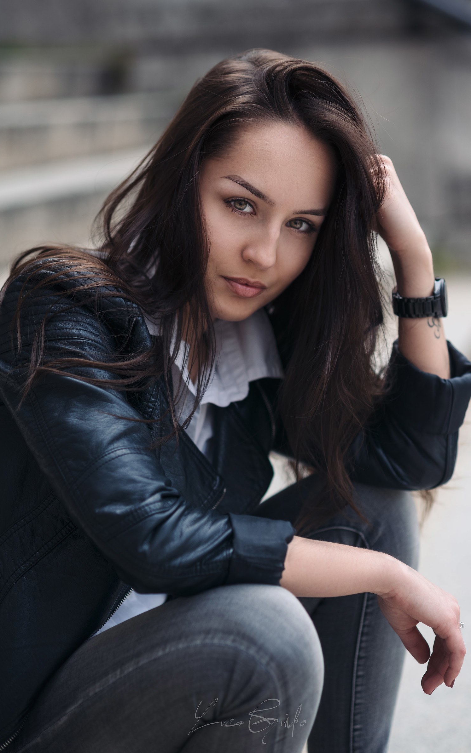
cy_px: 375
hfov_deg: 15.0
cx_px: 249
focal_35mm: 87
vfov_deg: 23.8
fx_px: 1787
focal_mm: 85
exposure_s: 1/2000
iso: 200
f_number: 2.5
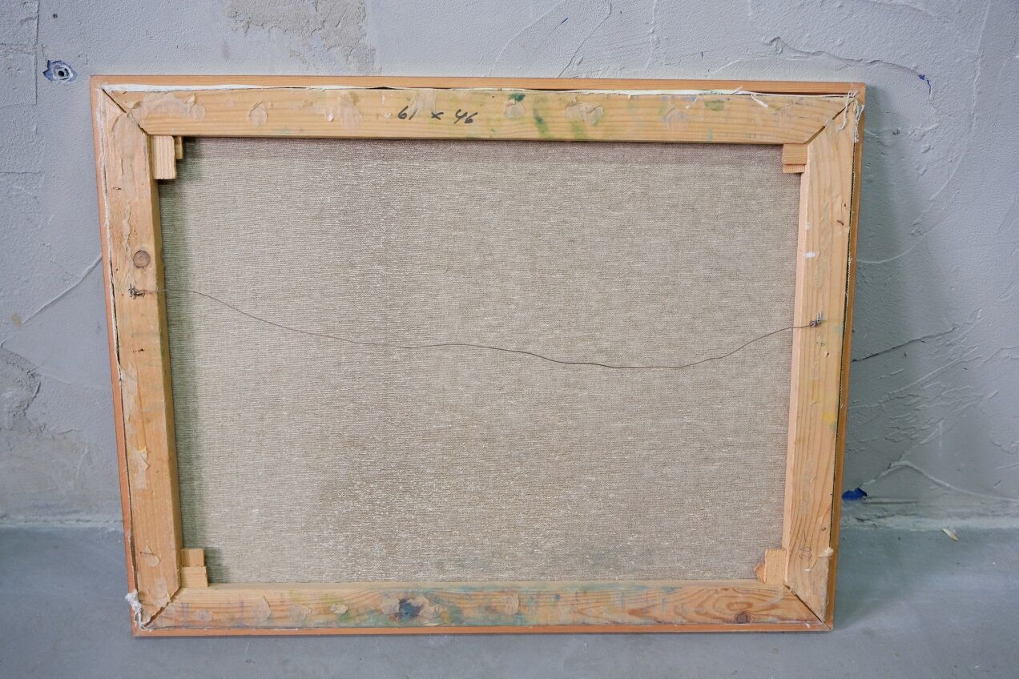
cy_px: 340
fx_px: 906
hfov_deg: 58.7
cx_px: 510
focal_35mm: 32
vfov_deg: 41.1
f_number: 4
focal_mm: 21.2
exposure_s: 1/30
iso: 1250
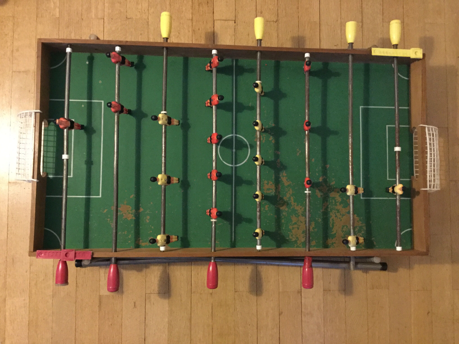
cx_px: 230
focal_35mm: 31
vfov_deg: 45.4
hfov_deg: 58.4
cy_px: 172
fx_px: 411
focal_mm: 3.3
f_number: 2.4
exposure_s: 1/17
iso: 640
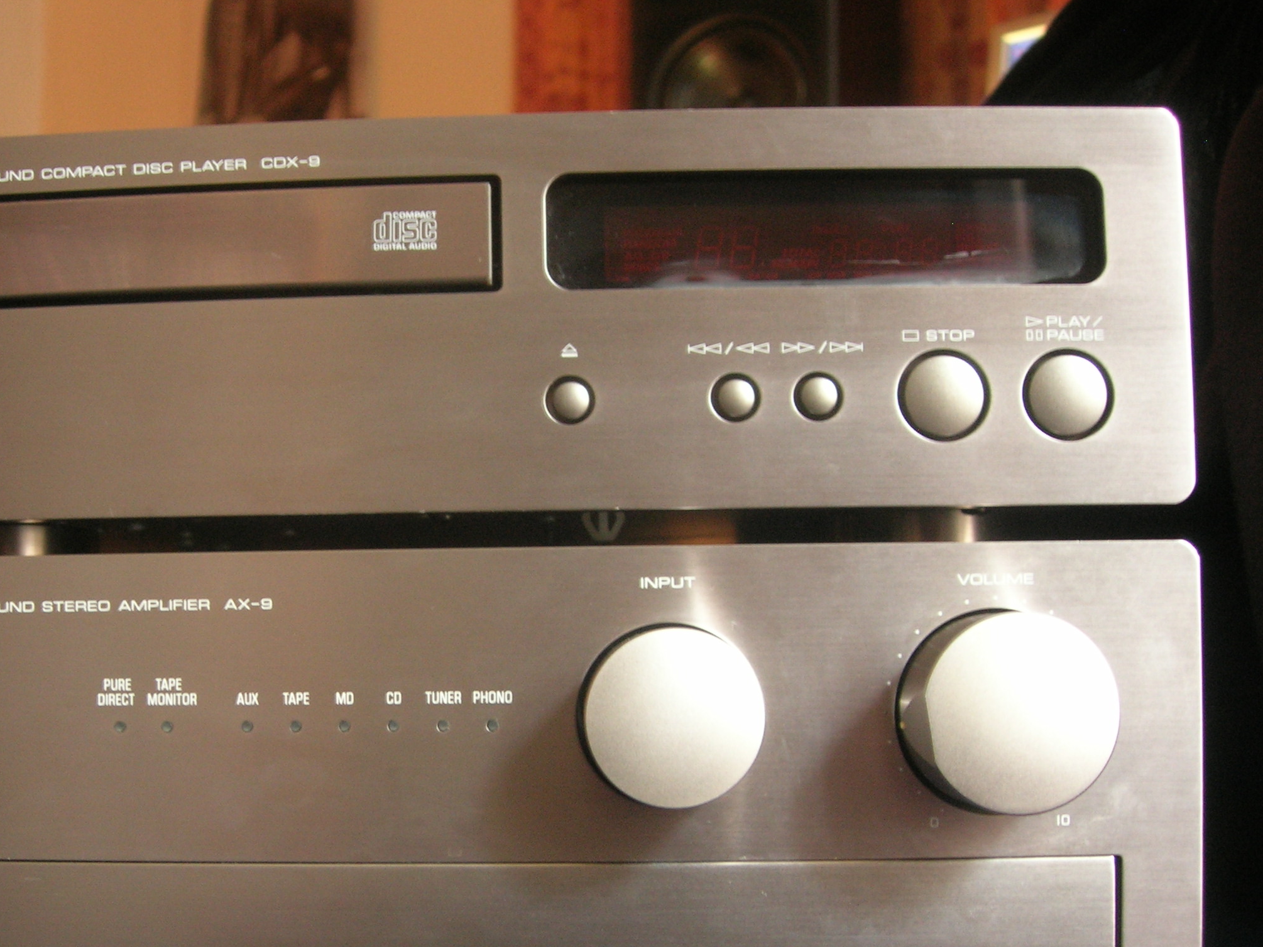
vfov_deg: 29.5
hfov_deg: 38.6
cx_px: 456
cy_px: 602
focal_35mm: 49
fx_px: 1788
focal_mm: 7.8
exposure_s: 1/3.5
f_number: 2.8
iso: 117
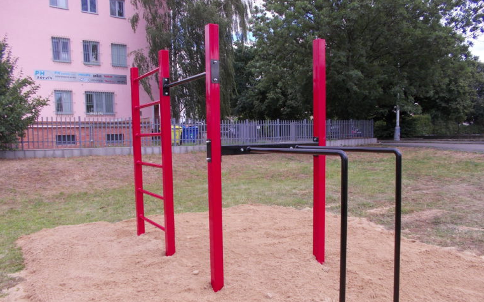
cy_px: 181
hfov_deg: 61.2
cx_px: 241
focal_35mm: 31
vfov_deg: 40.4
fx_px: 409
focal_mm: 4.1
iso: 80
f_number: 3.3
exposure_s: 1/250
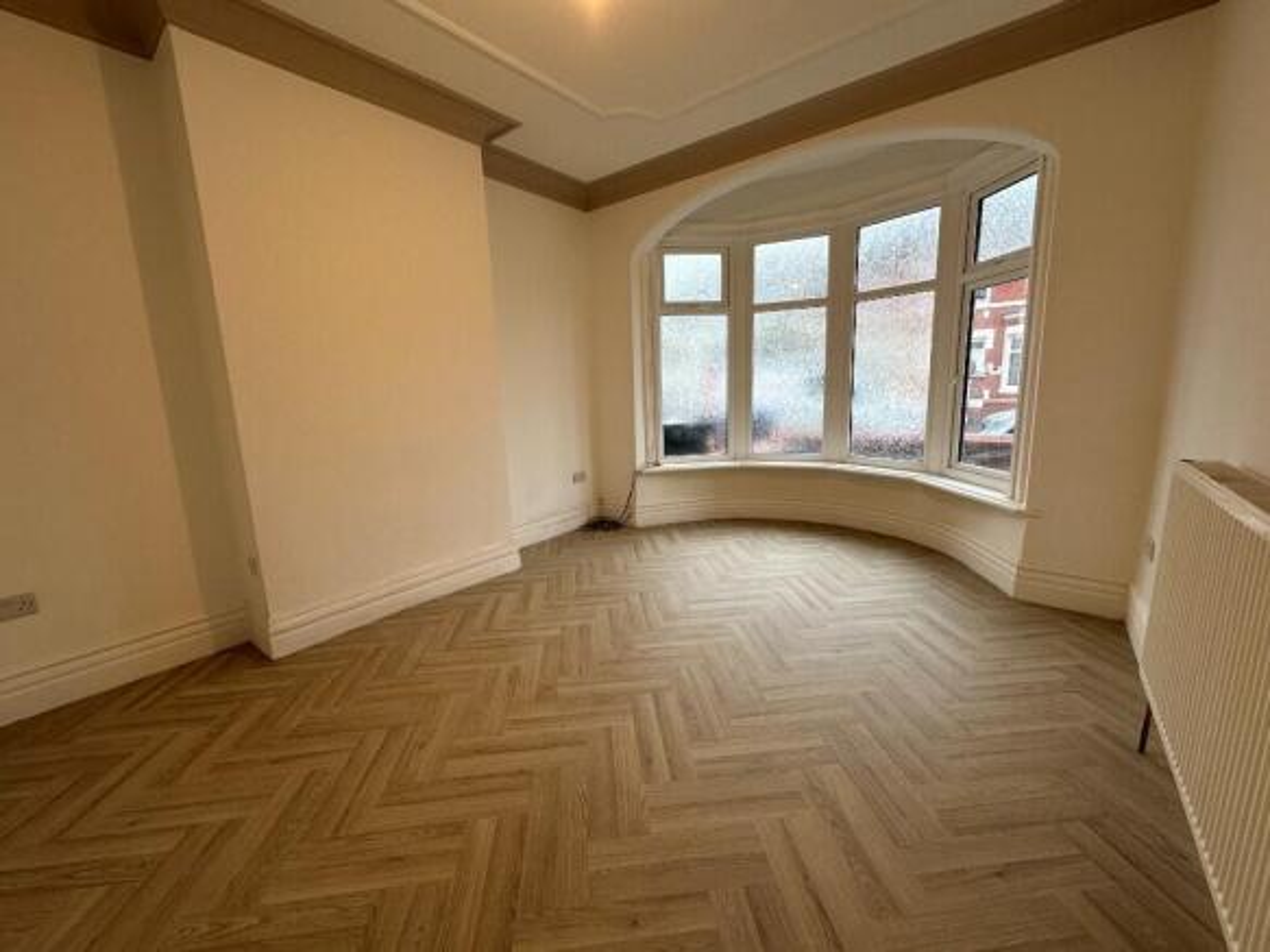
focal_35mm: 14
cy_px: 476
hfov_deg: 102.1
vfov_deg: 85.7
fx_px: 514
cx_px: 635
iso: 100
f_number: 2.2
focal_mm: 2.22
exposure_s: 1/100
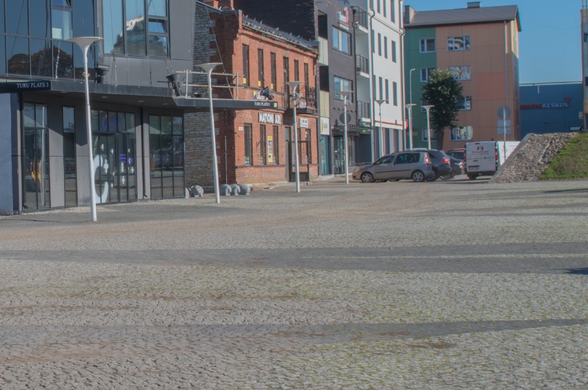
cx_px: 78
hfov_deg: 24.5
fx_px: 1320
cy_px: 133
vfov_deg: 16.8
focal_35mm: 81
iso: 100
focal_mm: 28
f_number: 11
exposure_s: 1/125
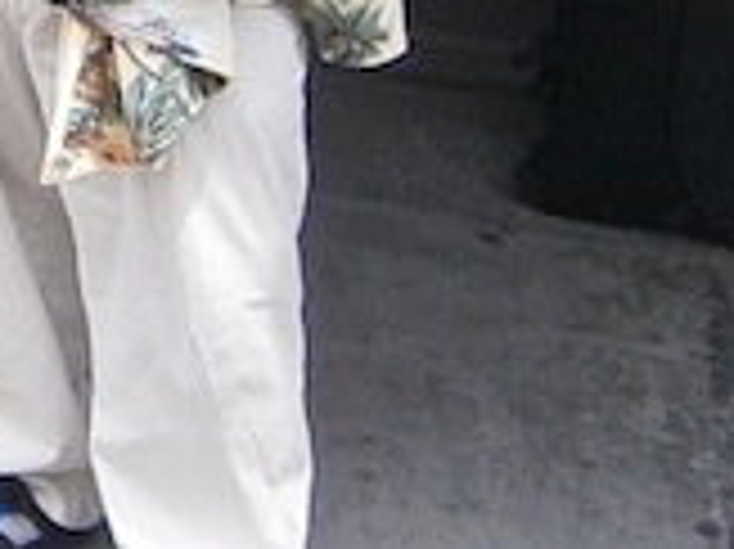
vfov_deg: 12.9
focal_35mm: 101
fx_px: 2140
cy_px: -515
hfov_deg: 17.3
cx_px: -408
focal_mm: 4.7
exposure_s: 1/1600
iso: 250
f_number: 2.8
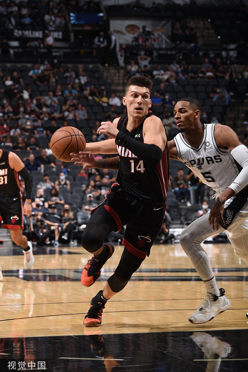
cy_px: 186
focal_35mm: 122
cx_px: 124
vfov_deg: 16.8
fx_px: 1261
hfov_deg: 11.2
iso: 400
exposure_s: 1/250
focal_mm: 122
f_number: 6.3
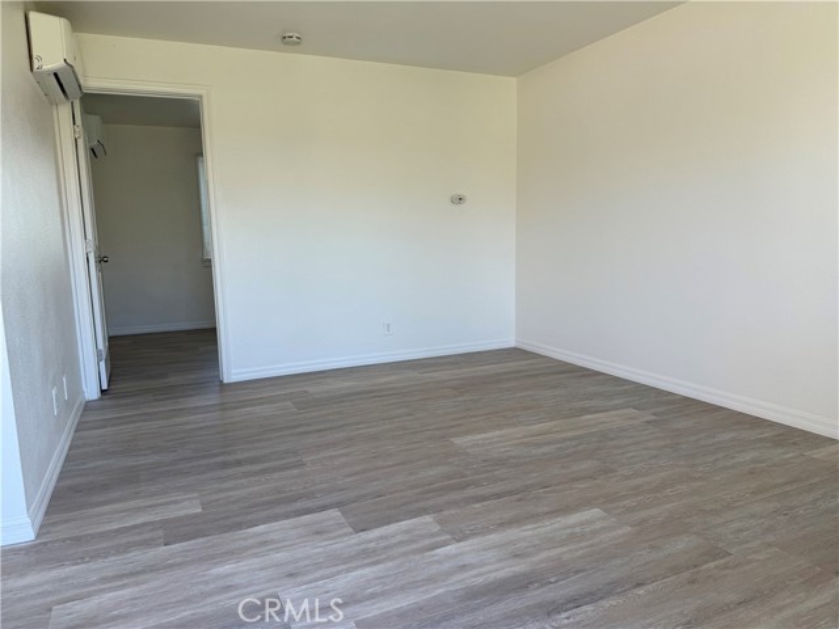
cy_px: 314
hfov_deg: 71.6
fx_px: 582
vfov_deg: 56.8
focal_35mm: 24
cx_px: 420
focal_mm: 6.76
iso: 50
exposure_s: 1/126
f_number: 1.78
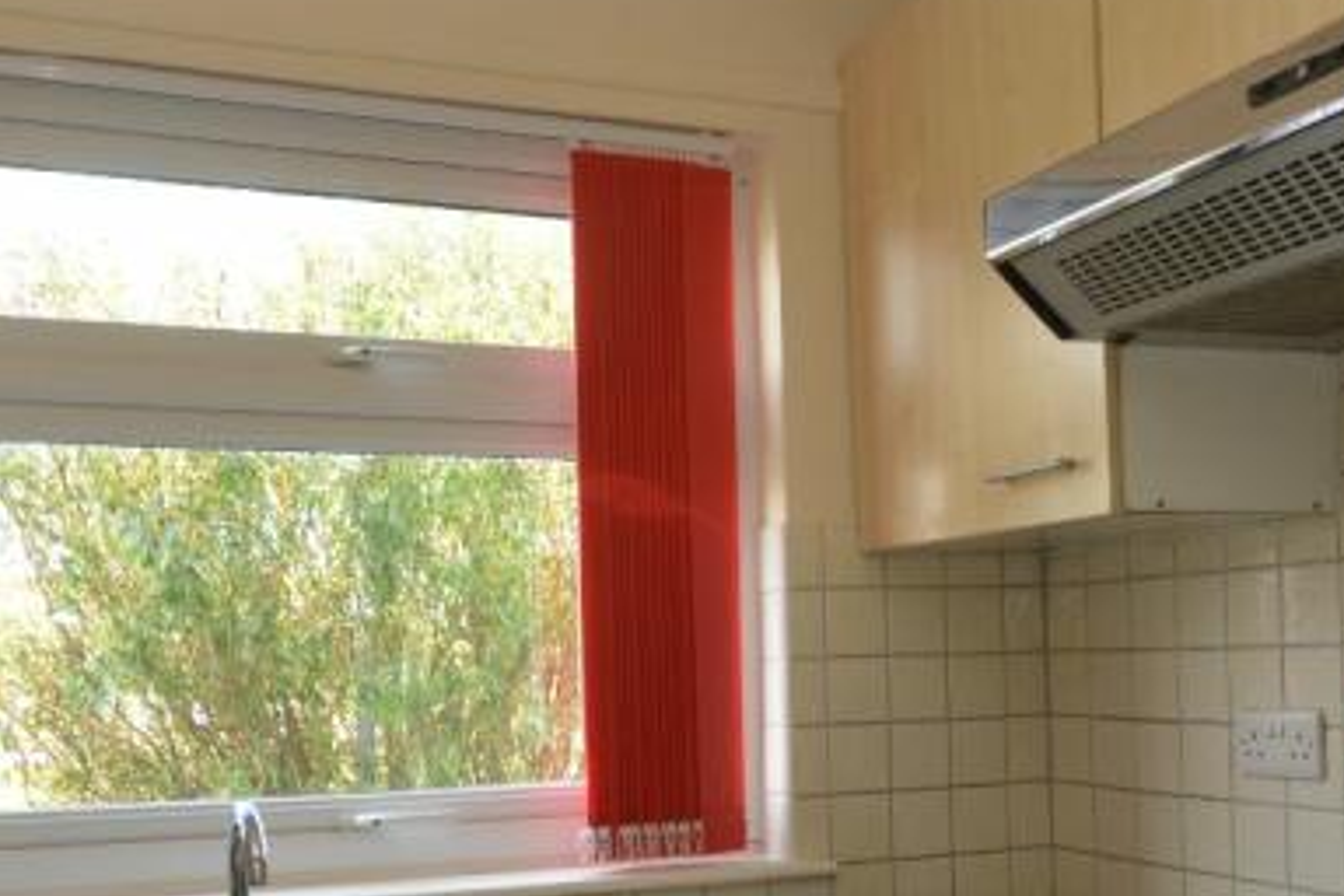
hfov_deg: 48.4
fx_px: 1493
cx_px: 724
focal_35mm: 40
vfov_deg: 32.9
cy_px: 639
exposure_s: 1/60
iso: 200
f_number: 4
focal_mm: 10
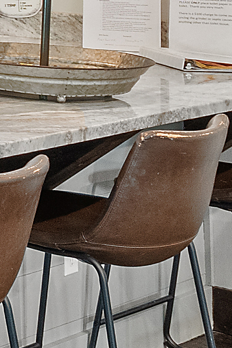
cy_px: -107
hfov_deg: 8.2
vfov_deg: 17.2
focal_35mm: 112
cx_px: -654
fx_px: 1083
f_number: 5.6
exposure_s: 1/2.5
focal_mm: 8
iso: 400
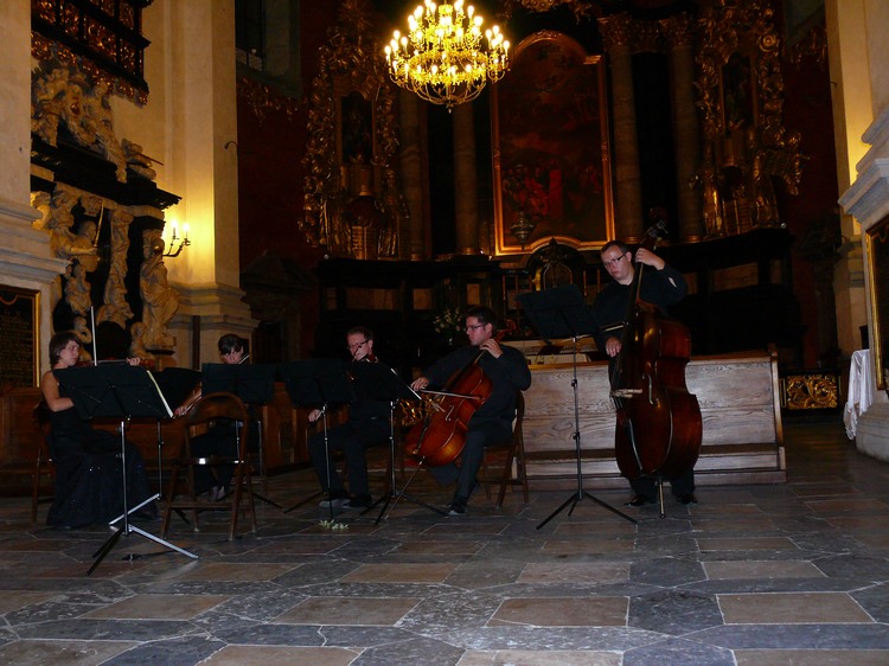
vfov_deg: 37.7
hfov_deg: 49.0
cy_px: 333
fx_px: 976
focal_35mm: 38
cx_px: 444
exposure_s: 1/30
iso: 320
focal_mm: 8.1
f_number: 2.8
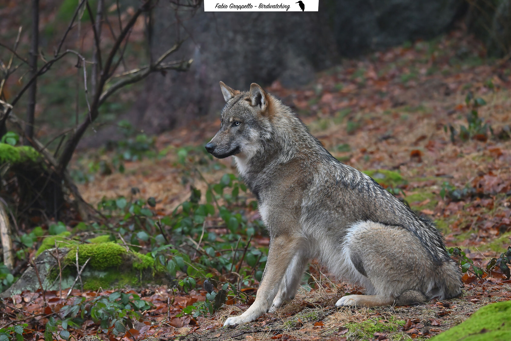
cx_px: 256
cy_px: 170
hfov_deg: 6.4
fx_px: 4542
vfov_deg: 4.3
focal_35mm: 320
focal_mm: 320
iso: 5000
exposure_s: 1/200
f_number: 6
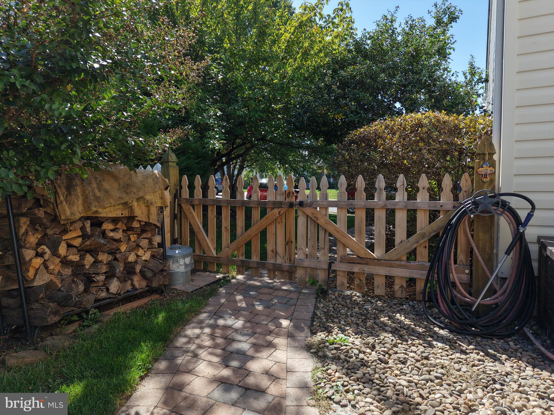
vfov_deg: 56.8
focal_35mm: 24
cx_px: 277
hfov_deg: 71.6
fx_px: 384
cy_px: 208
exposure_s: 1/4000
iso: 250
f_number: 1.8
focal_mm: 8.67
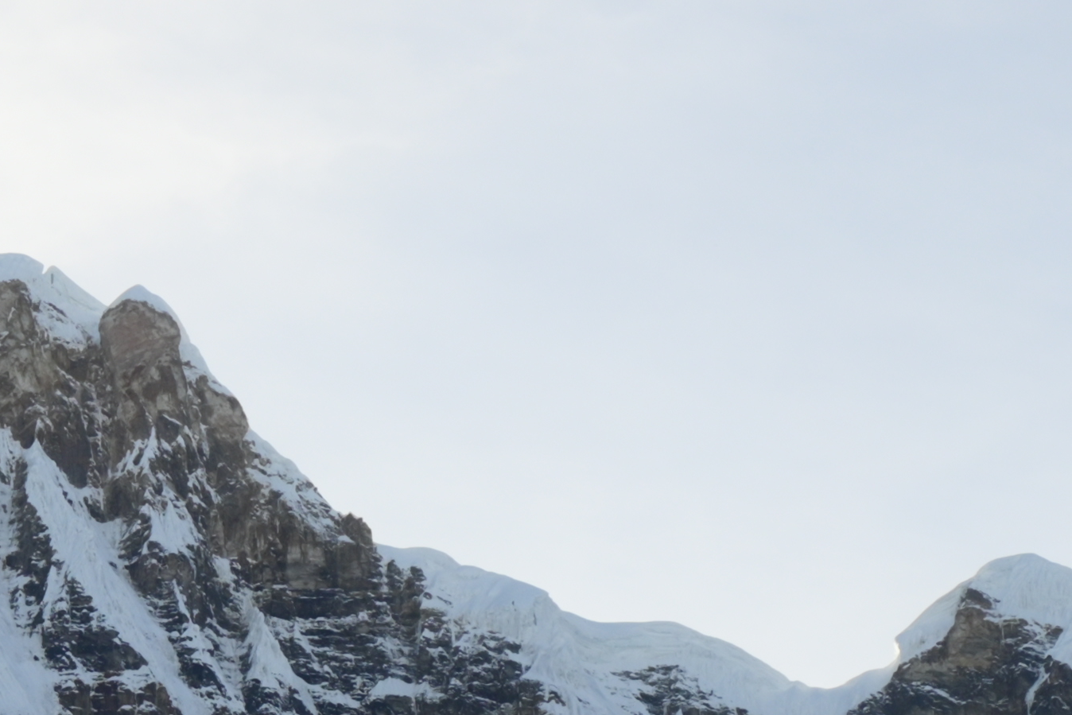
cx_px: -277
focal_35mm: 223
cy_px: 865
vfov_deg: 6.1
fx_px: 6641
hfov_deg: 9.1
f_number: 6.3
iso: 100
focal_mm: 36
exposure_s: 1/250
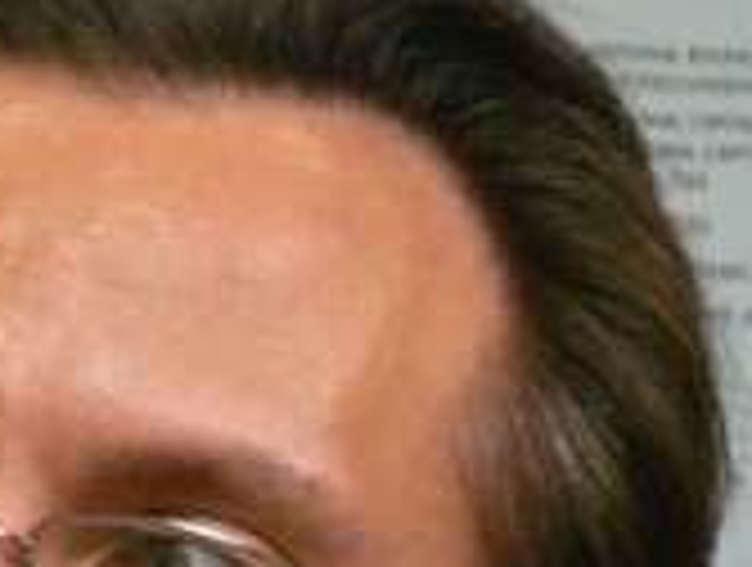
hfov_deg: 2.2
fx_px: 19703
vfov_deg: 1.6
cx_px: -68
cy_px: 675
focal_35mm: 905
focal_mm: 52.7
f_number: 3.7
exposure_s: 1/20
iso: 400
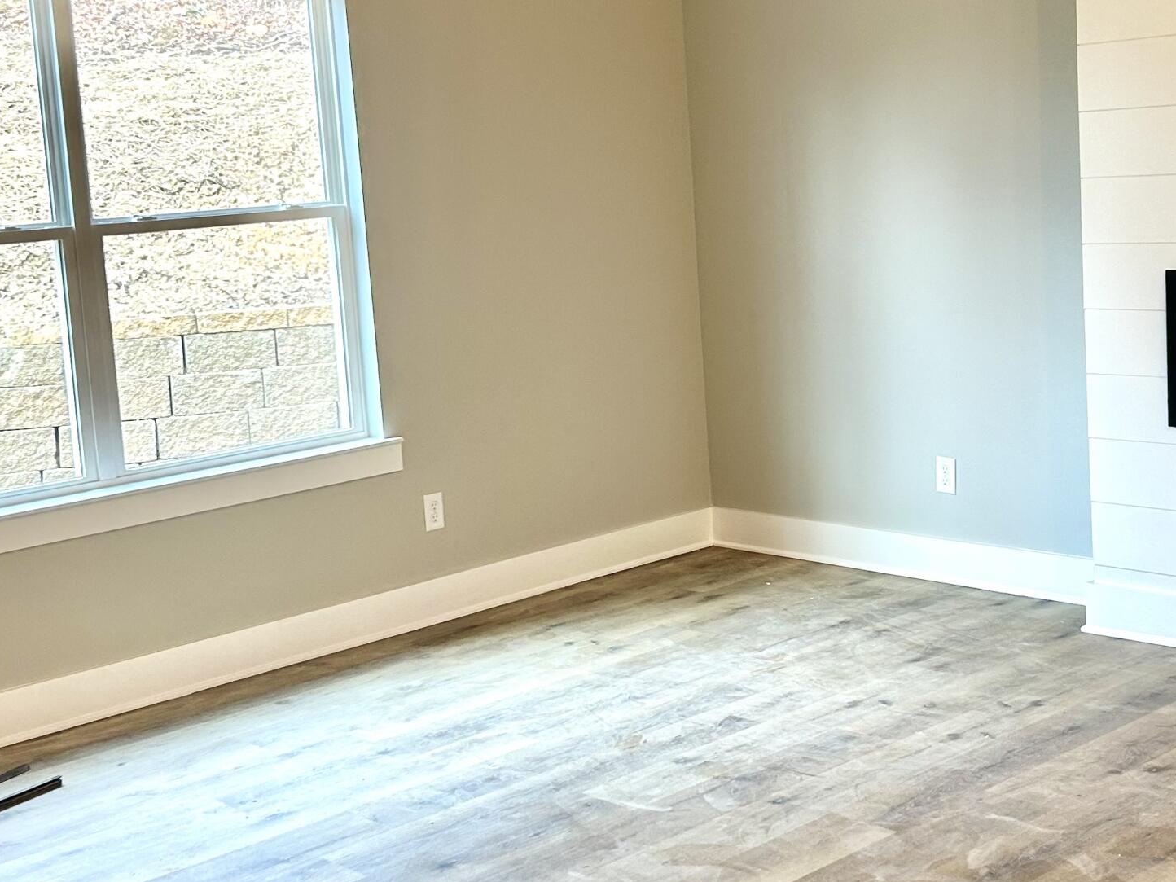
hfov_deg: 35.5
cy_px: 369
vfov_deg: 27.0
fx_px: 1835
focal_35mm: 54
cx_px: 614
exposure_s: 1/120
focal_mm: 5.7
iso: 100
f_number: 1.5
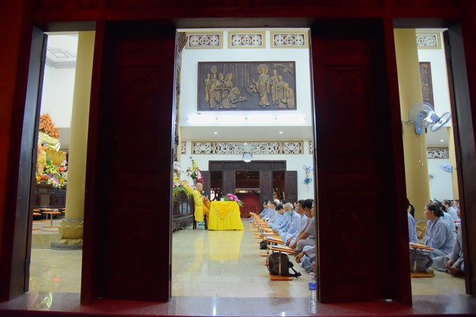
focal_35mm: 24
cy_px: 158
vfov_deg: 53.1
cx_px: 238
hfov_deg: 73.8
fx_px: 317
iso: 1600
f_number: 4
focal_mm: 24
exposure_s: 1/80
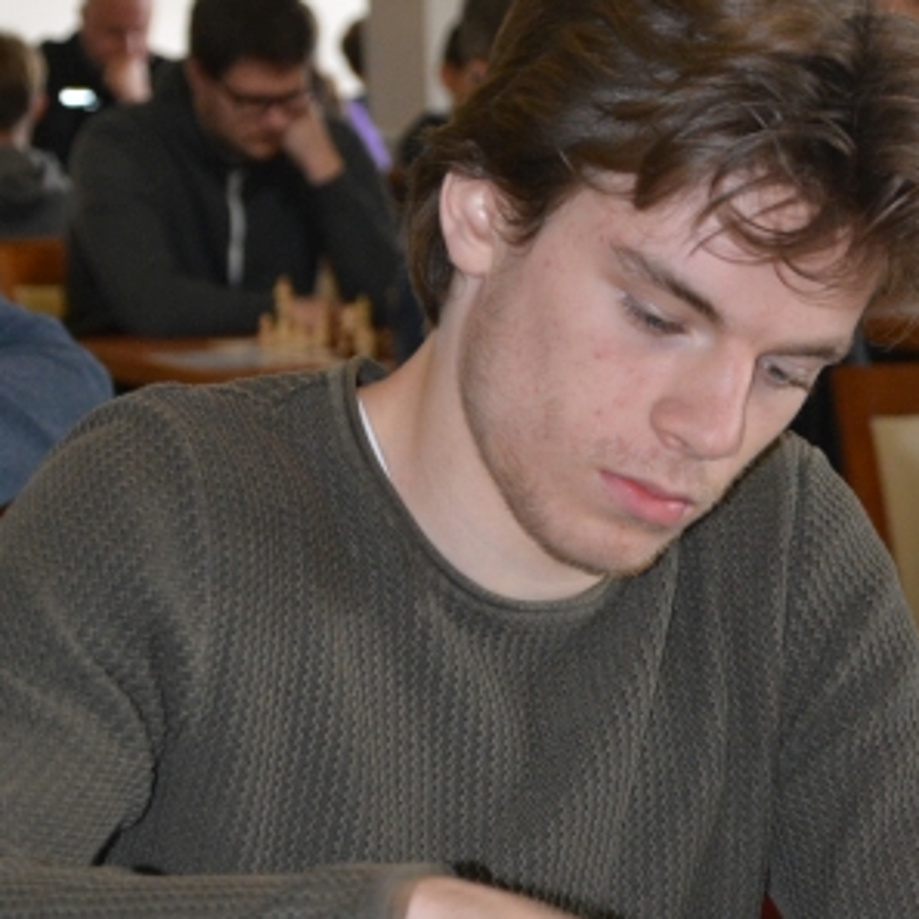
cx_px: 495
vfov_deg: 12.3
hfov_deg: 12.3
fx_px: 4261
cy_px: 752
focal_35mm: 142
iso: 3200
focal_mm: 55
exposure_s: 1/60
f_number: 5
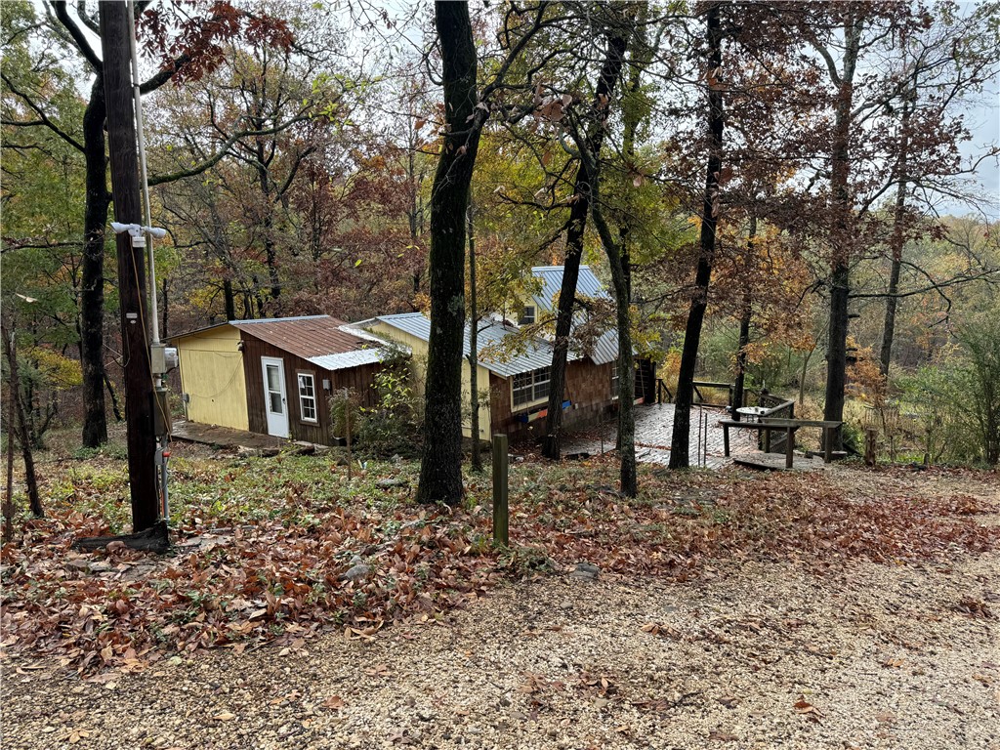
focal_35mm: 24
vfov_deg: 56.8
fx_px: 693
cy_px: 375
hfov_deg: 71.6
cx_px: 500
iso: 80
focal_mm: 6.76
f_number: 1.78
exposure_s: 1/539
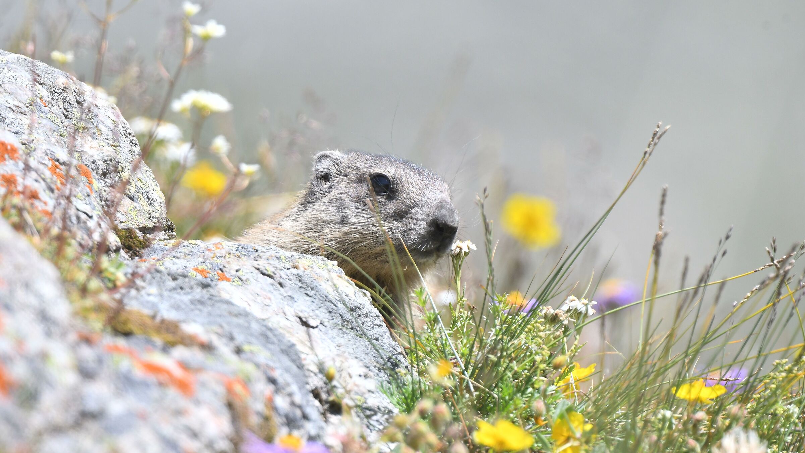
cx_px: 402
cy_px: 241
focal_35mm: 1101
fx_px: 23502
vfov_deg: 1.1
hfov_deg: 2.0
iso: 800
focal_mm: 700
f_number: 9
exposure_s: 1/1250
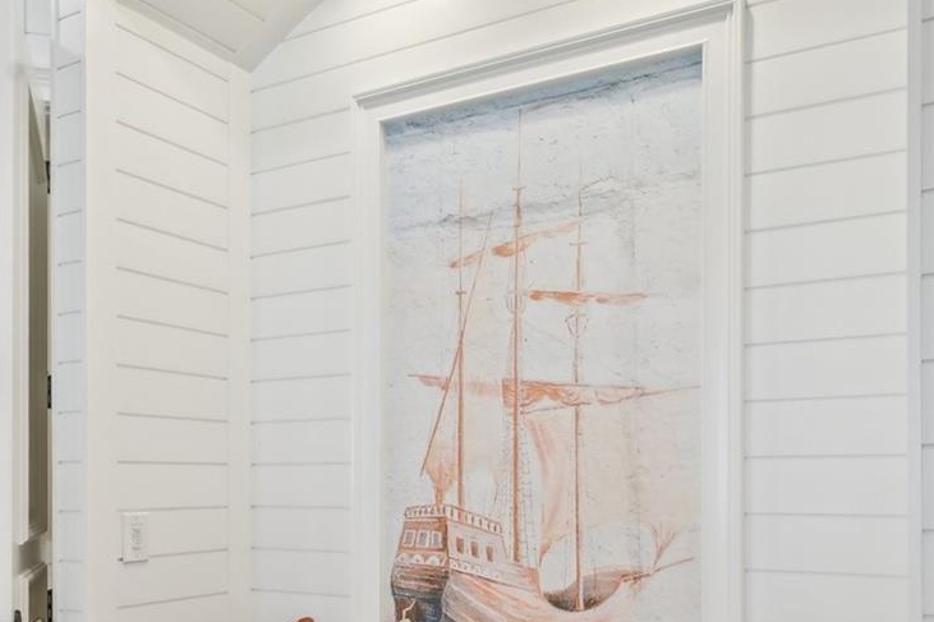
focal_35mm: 36
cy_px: 467
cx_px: 446
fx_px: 936
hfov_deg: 53.0
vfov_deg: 35.9
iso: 400
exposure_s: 1/10
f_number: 8
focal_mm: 16.5
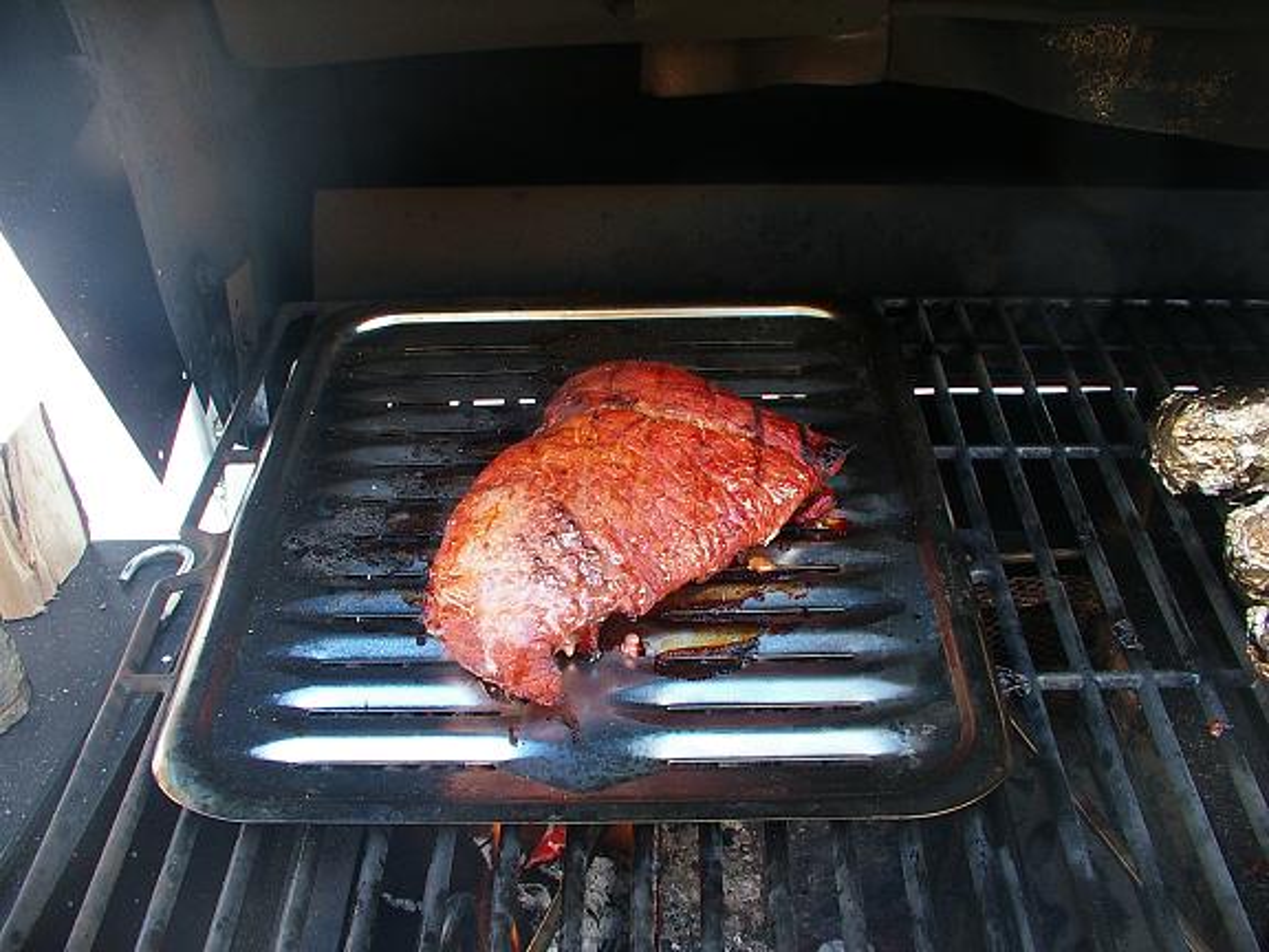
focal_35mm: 37
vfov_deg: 38.7
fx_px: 1356
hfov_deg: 50.1
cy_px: 476
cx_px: 634
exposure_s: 1/30
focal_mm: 5.8
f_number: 3.1
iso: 100
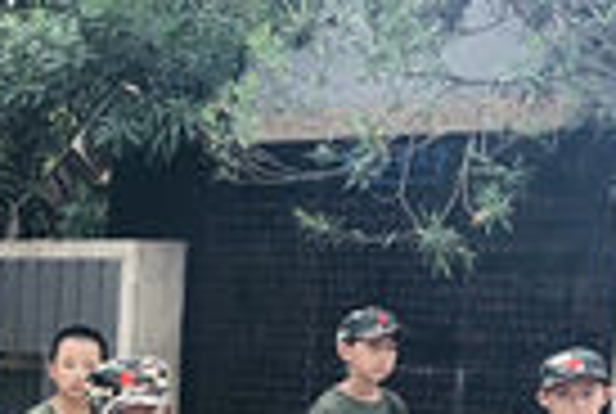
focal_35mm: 106
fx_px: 1818
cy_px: 556
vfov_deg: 12.5
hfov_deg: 17.9
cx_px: -193
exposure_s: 1/363
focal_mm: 3.99
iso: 20
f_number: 1.8
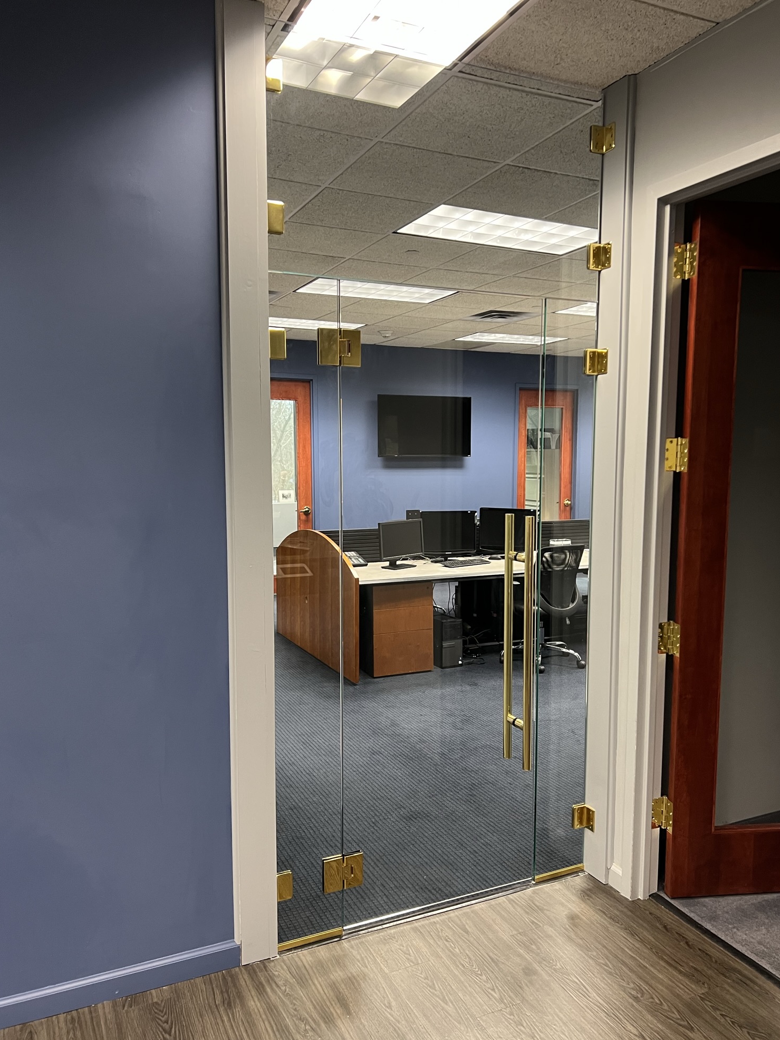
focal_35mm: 27
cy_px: 532
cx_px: 391
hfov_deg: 51.4
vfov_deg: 65.3
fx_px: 811
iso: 160
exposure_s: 1/60
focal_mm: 5.7
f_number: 1.5
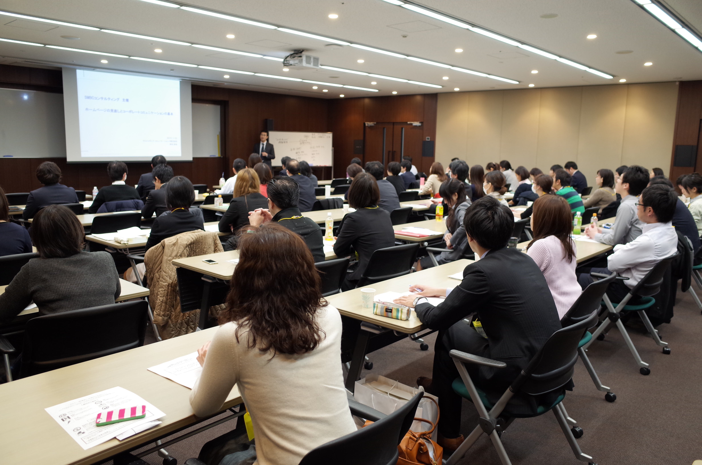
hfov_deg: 65.6
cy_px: 232
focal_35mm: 28
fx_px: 545
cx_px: 351
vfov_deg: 46.2
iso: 400
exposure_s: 1/40
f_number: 2.8
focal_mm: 18.3
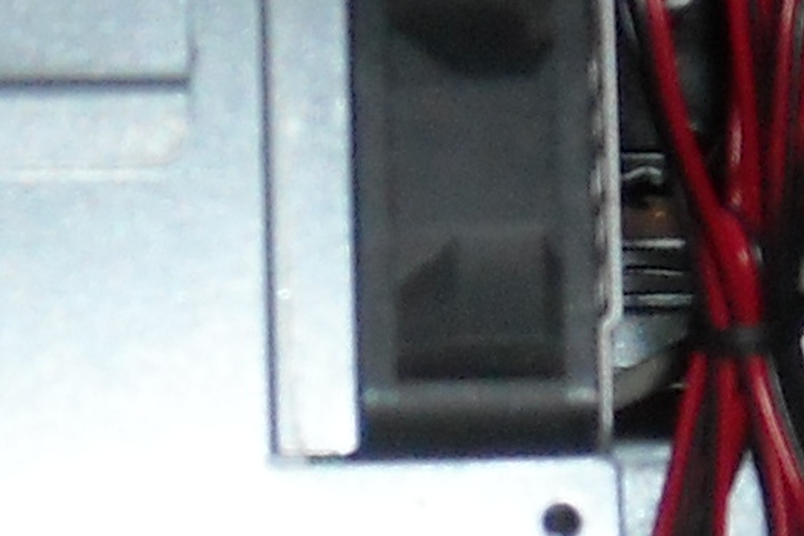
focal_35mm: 227
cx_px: 191
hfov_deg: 9.1
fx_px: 5071
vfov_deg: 6.1
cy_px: 287
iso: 200
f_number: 2.8
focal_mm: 5.7
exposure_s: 1/60
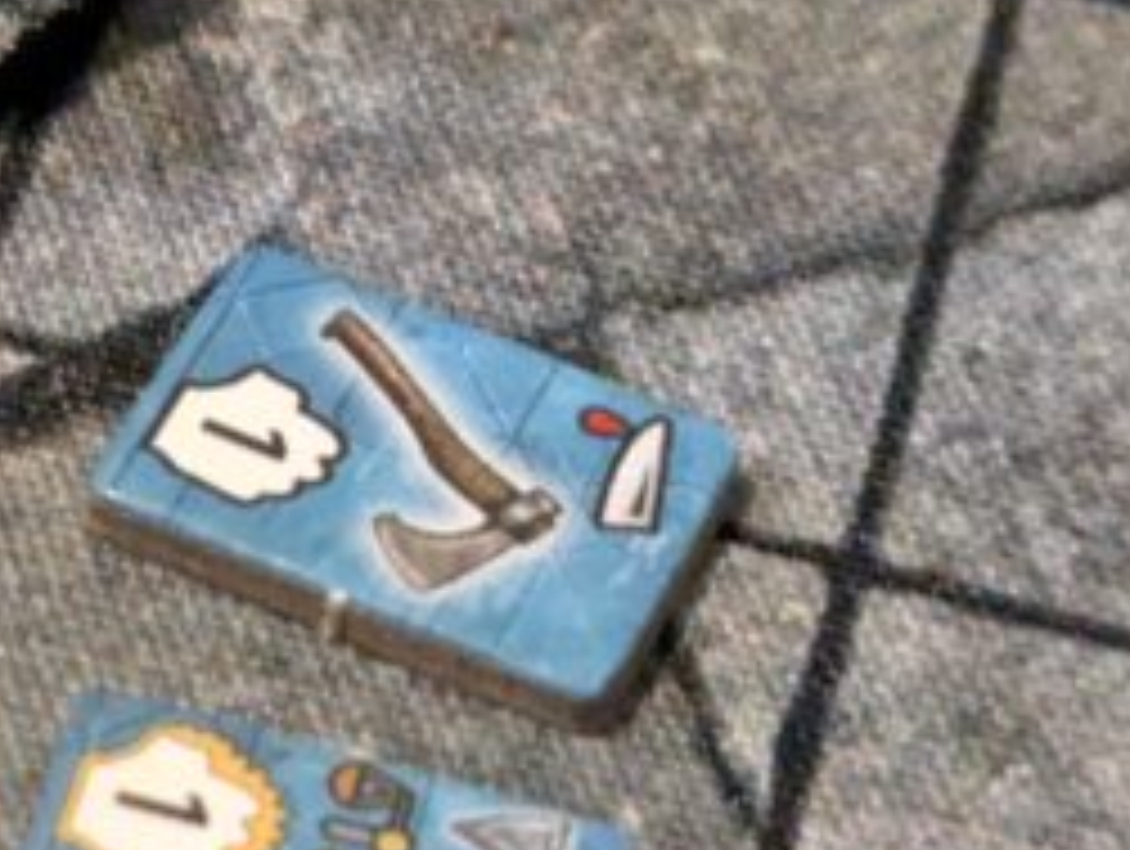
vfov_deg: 7.6
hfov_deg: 10.0
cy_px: 200
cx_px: -77
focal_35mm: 196
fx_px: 6407
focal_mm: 6.81
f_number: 1.85
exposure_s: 1/50
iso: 2203
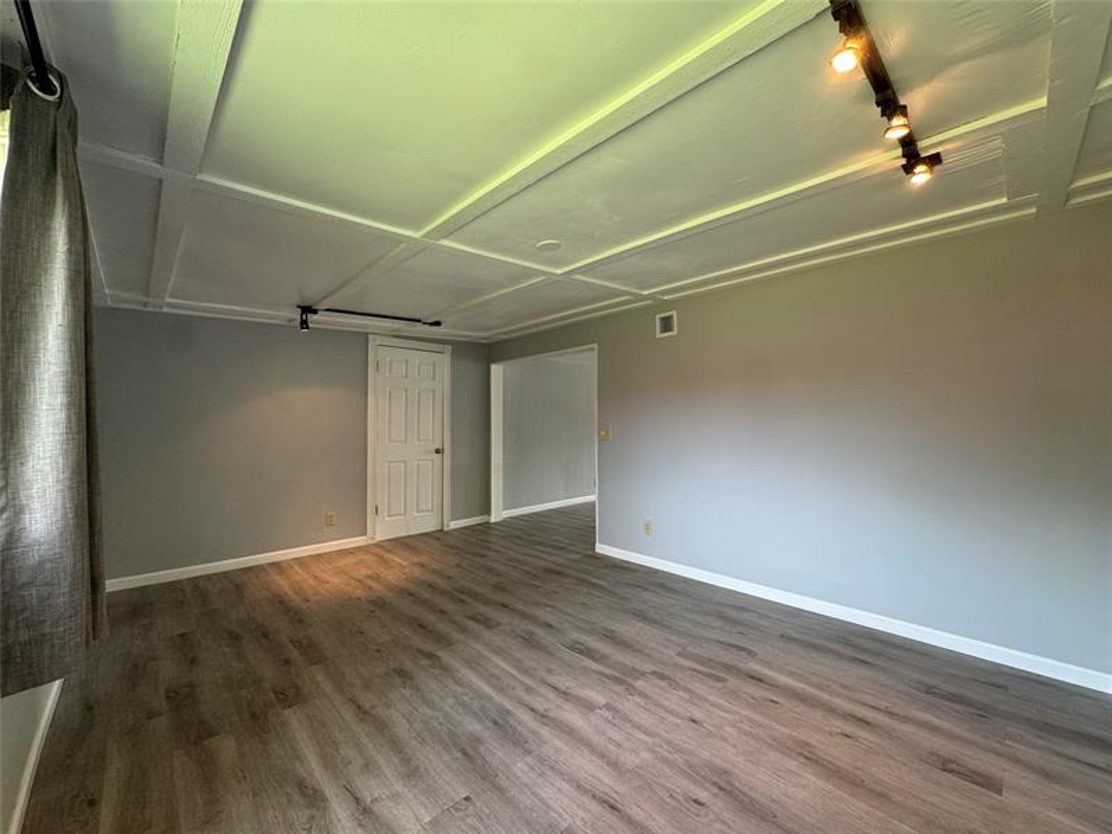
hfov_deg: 102.1
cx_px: 556
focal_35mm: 14
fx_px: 450
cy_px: 417
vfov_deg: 85.7
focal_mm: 2.22
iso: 200
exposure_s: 1/120
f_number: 2.2
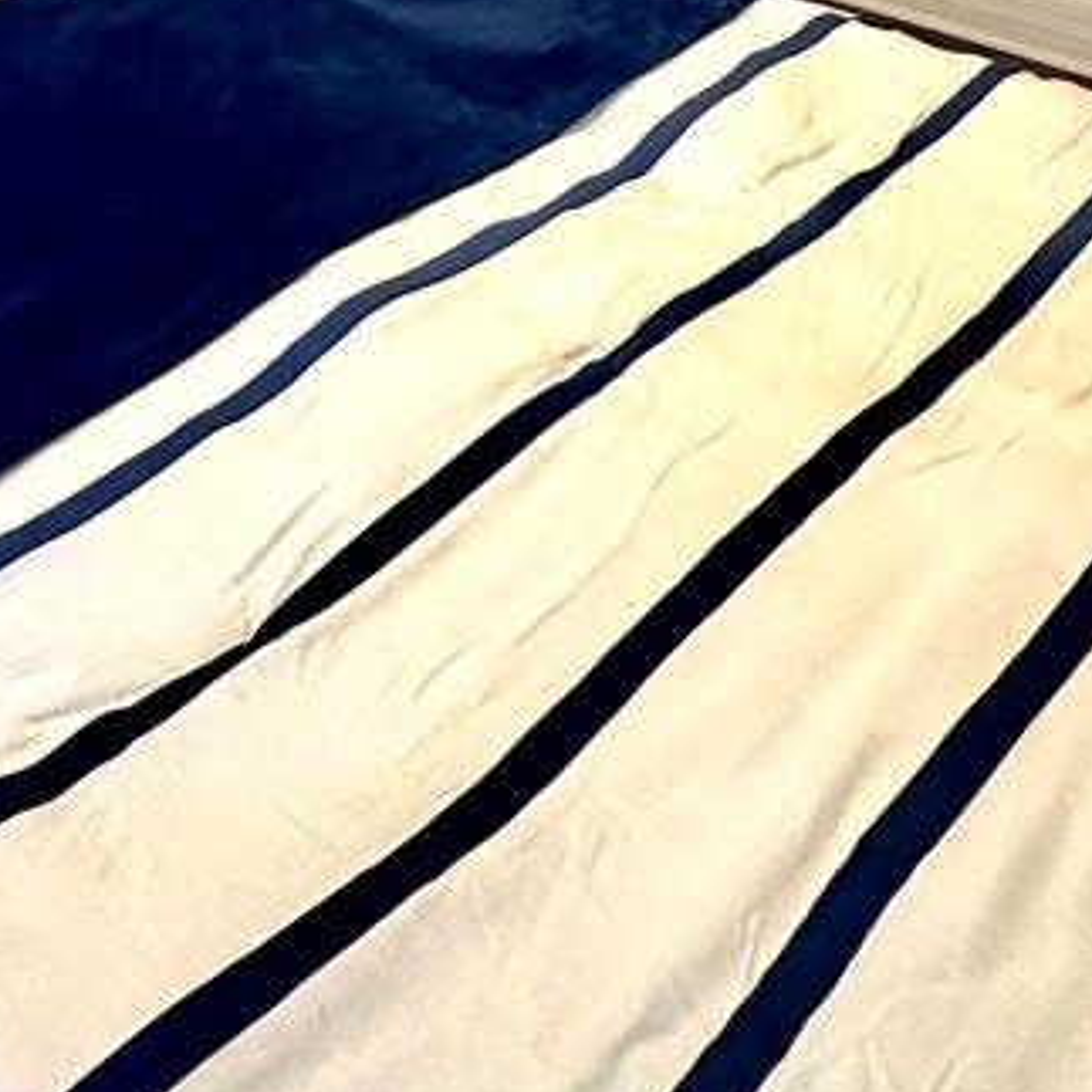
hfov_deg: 35.4
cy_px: -213
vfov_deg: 31.1
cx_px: 193
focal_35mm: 46
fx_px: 1642
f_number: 2.2
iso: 320
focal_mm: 2.22
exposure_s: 1/60
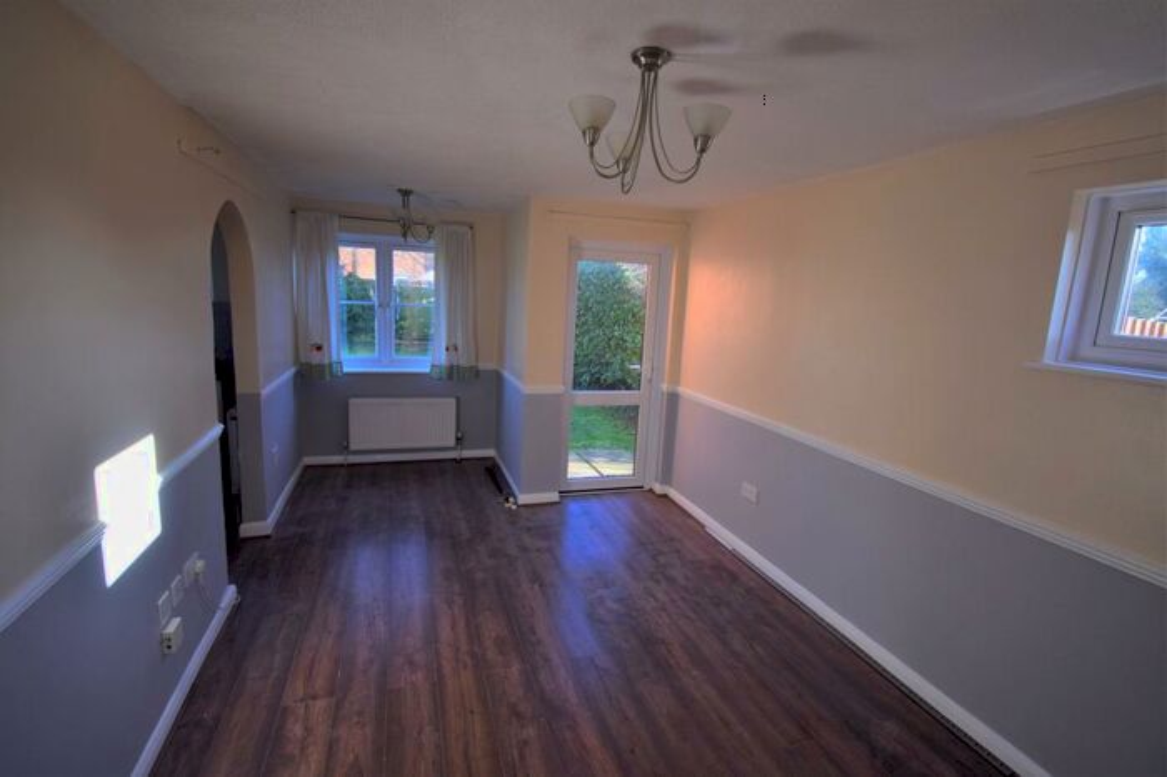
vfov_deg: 77.3
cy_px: 388
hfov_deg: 100.4
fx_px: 486
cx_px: 584
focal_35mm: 15
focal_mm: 10
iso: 100
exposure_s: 1/80
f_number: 4.5
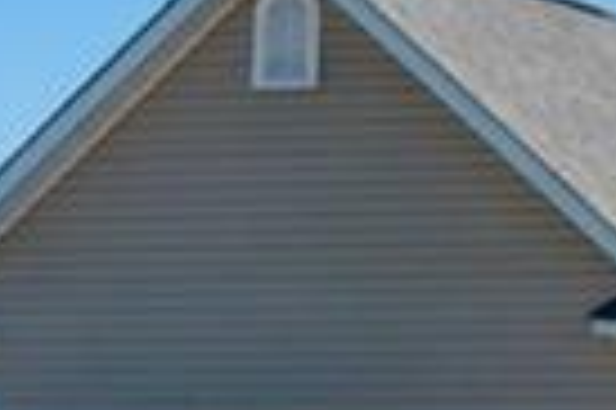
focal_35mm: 179
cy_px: 480
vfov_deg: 7.6
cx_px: 1335
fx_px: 3059
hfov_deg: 10.3
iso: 200
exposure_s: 1/640
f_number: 8
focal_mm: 16
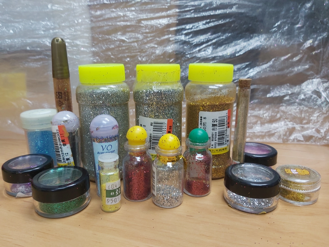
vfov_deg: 53.1
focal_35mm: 26
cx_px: 164
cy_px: 124
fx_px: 247
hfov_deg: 67.3
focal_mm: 3.92
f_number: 1.7
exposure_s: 1/60
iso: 125
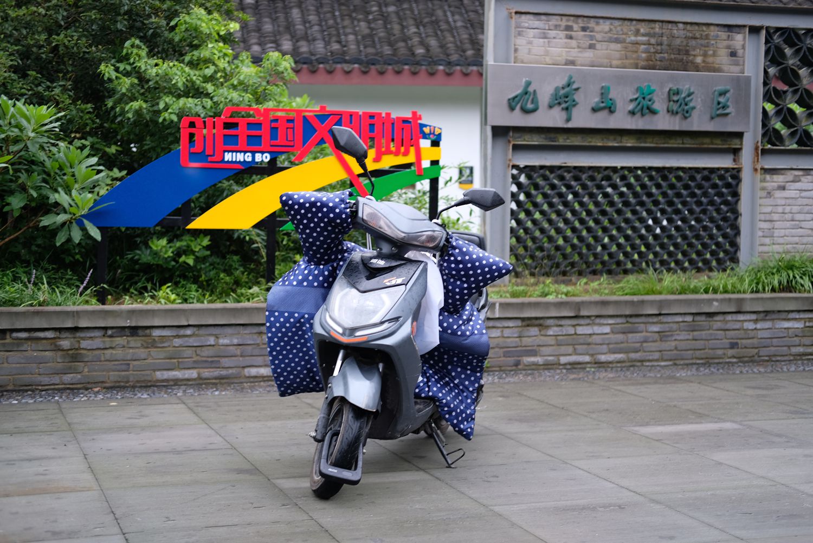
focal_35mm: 53
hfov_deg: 37.5
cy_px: 272
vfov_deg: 25.6
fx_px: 1198
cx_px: 406
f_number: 2
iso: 200
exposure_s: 1/15
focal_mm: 35
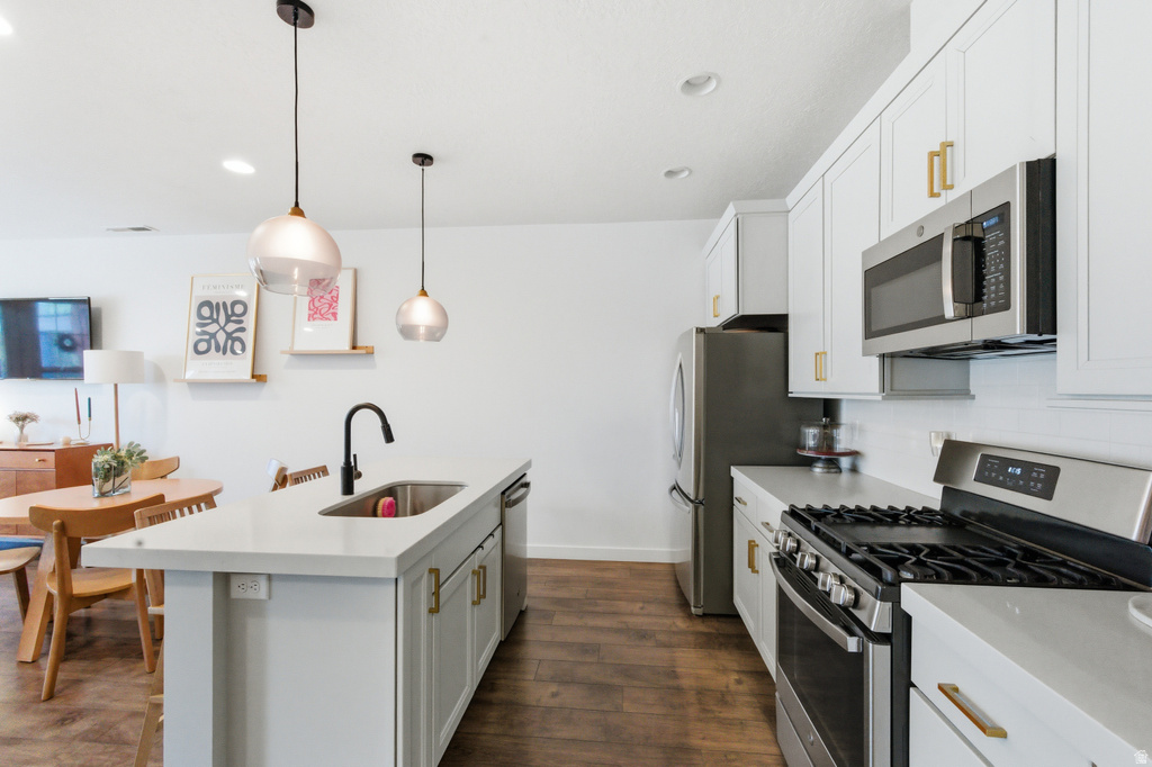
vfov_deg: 75.5
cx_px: 576
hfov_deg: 98.6
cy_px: 384
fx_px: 496
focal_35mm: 16
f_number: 9
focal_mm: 15.5
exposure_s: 1/1000
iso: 25600
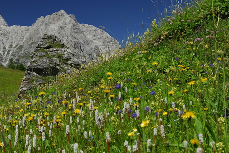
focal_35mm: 57
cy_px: 72
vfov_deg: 23.8
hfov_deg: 34.6
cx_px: 70
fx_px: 363
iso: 100
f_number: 6.3
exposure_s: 1/160
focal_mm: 24
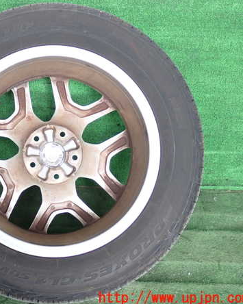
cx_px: 48
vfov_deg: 28.7
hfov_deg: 22.8
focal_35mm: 66
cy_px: 153
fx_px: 594
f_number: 3.2
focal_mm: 9.01
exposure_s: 1/125
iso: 500
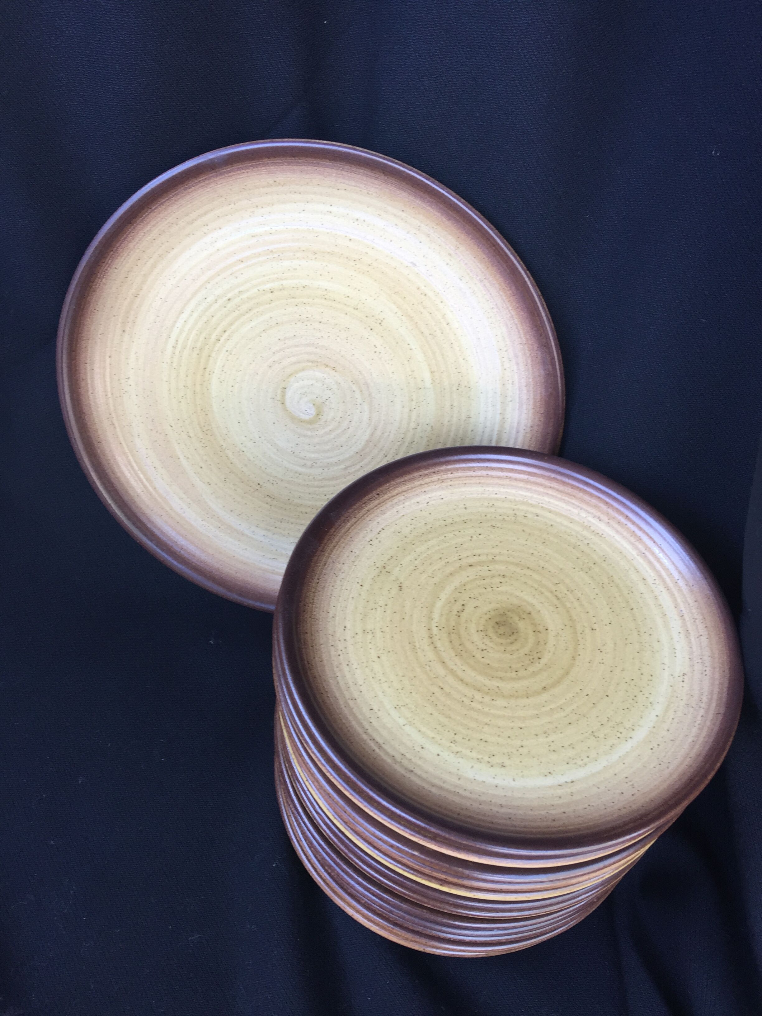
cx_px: 381
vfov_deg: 61.7
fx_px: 851
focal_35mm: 29
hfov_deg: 48.2
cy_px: 508
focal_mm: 4.15
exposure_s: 1/50
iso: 32
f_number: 2.2
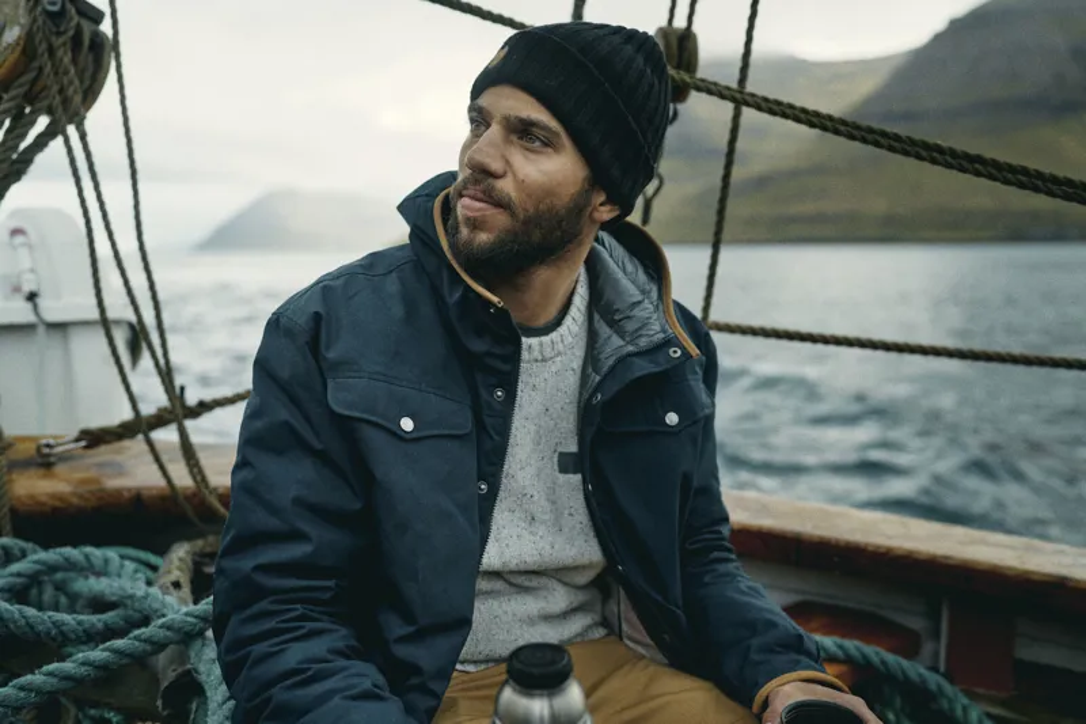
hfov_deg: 54.4
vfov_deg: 37.8
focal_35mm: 35
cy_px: 362
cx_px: 543
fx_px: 1056
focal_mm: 35
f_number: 2.5
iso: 80
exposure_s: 1/800
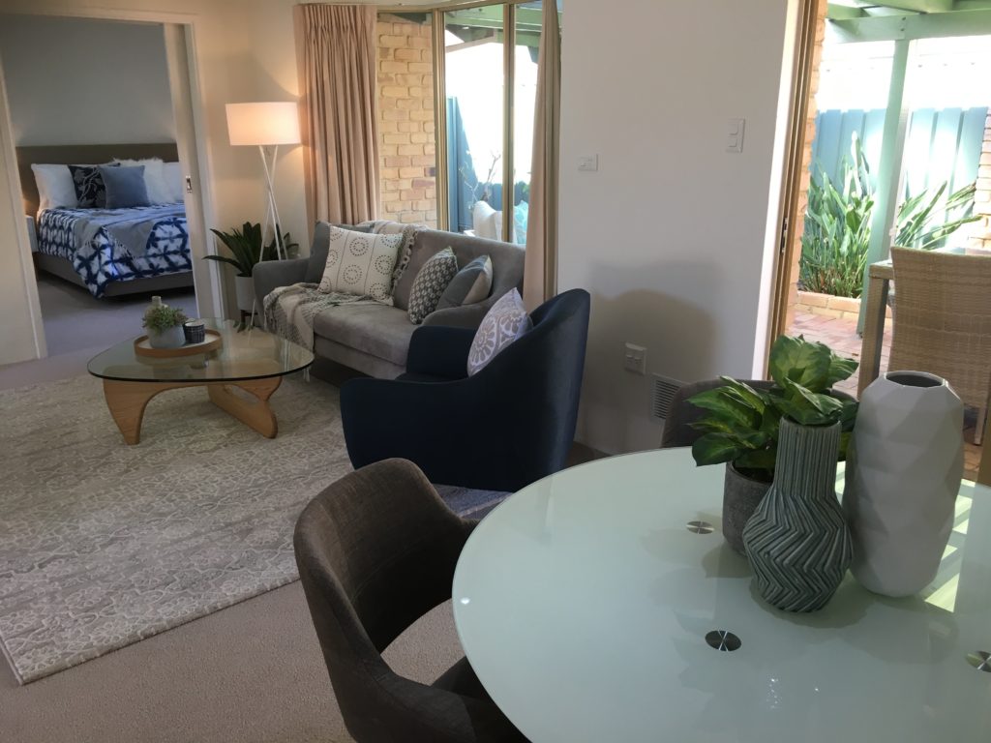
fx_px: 830
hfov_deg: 61.7
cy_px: 372
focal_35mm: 29
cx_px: 496
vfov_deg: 48.2
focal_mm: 4.15
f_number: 2.2
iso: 25
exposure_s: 1/33
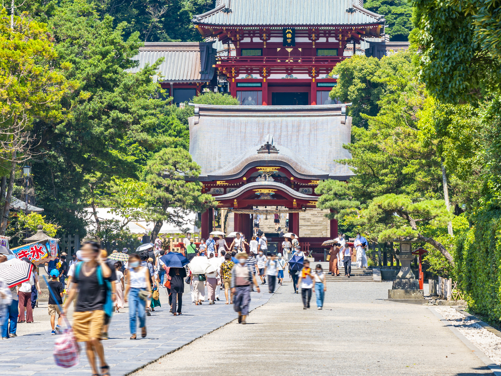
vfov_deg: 7.8
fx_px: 2765
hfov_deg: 10.4
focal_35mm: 191
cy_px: 153
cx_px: 267
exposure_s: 1/200
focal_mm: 105
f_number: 8
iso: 100
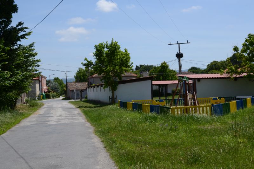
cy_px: 84
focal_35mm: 52
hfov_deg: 37.9
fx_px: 370
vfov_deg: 25.7
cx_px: 127
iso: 100
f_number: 11
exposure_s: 1/160
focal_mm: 35
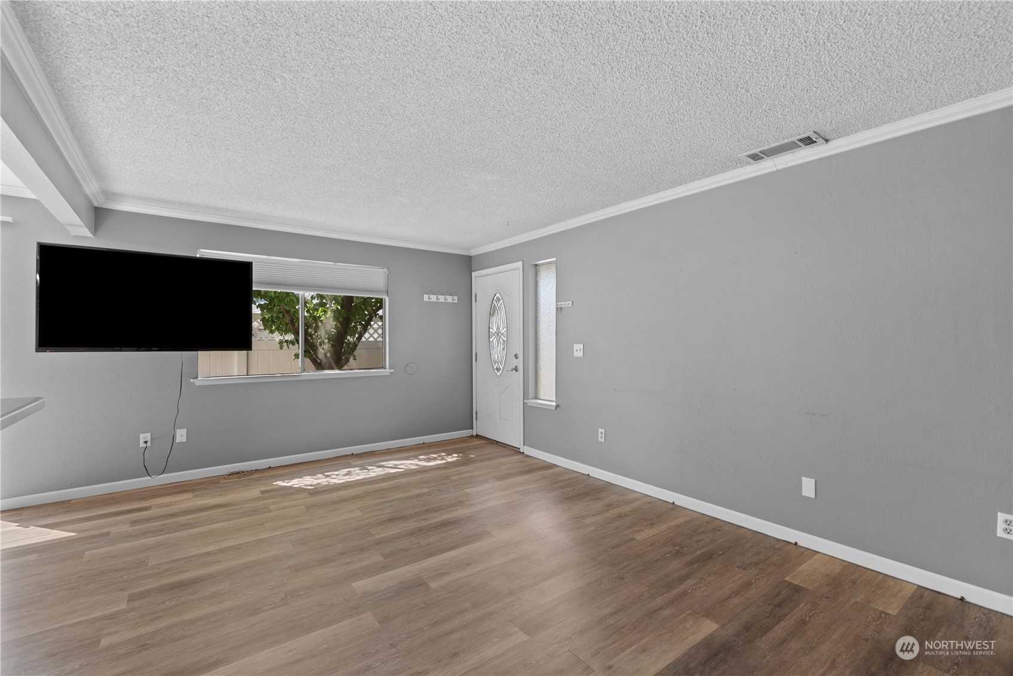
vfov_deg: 77.4
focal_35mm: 15
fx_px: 422
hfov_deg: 100.4
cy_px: 338
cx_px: 506
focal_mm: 15
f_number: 7.1
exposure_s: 1/5
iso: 200
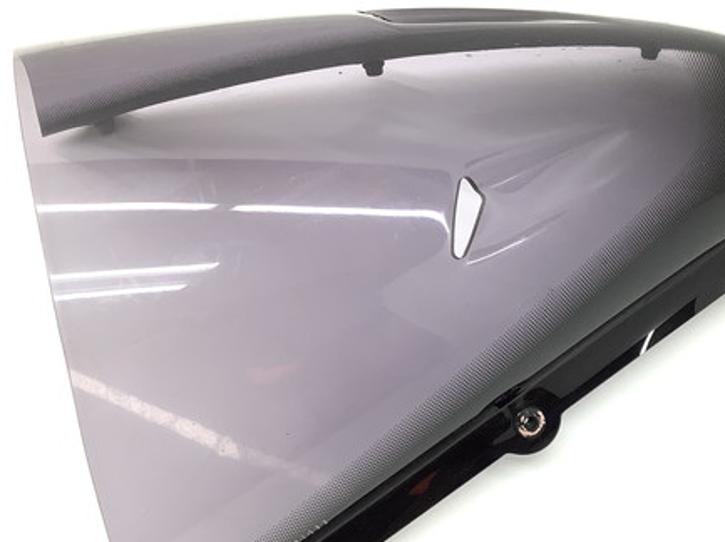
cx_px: 454
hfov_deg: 43.5
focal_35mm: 43
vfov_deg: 33.5
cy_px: 294
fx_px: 900
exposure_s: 1/120
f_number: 2.4
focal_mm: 3.3
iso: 50
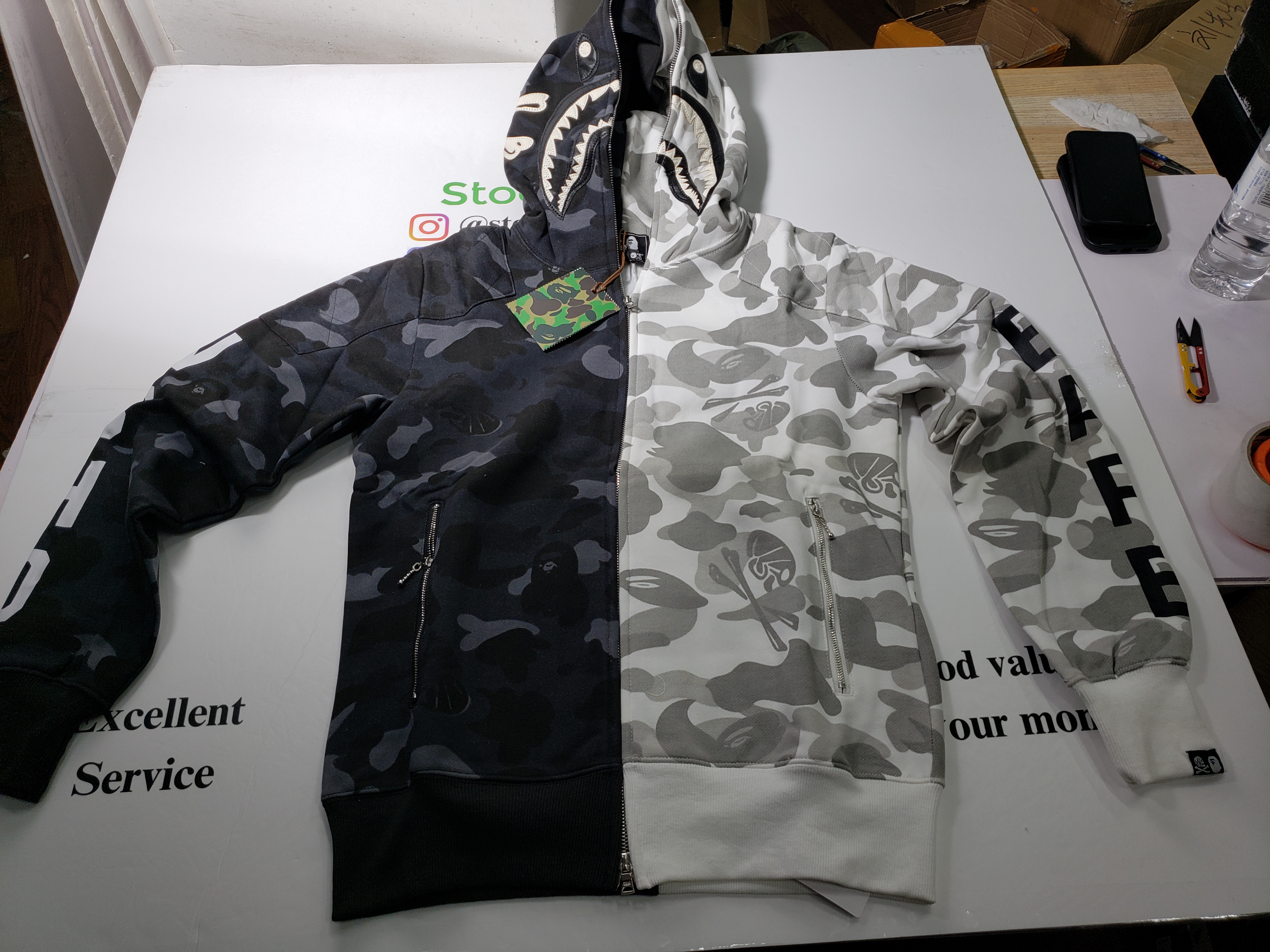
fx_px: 954
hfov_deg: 67.3
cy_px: 476
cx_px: 635
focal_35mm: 26
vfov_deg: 53.1
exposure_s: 1/269
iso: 50
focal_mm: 4.3
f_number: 1.5
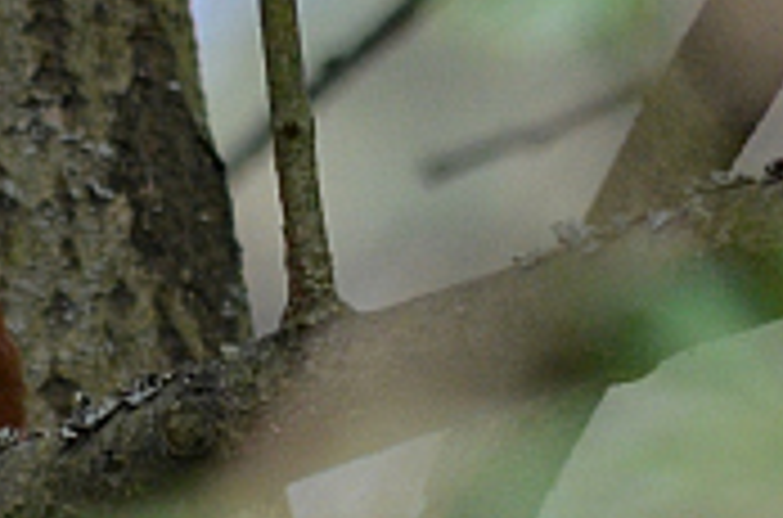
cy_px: 275
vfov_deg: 0.8
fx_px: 38371
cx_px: -320
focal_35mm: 1769
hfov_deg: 1.2
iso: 1000
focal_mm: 200
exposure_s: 1/500
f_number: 5.6
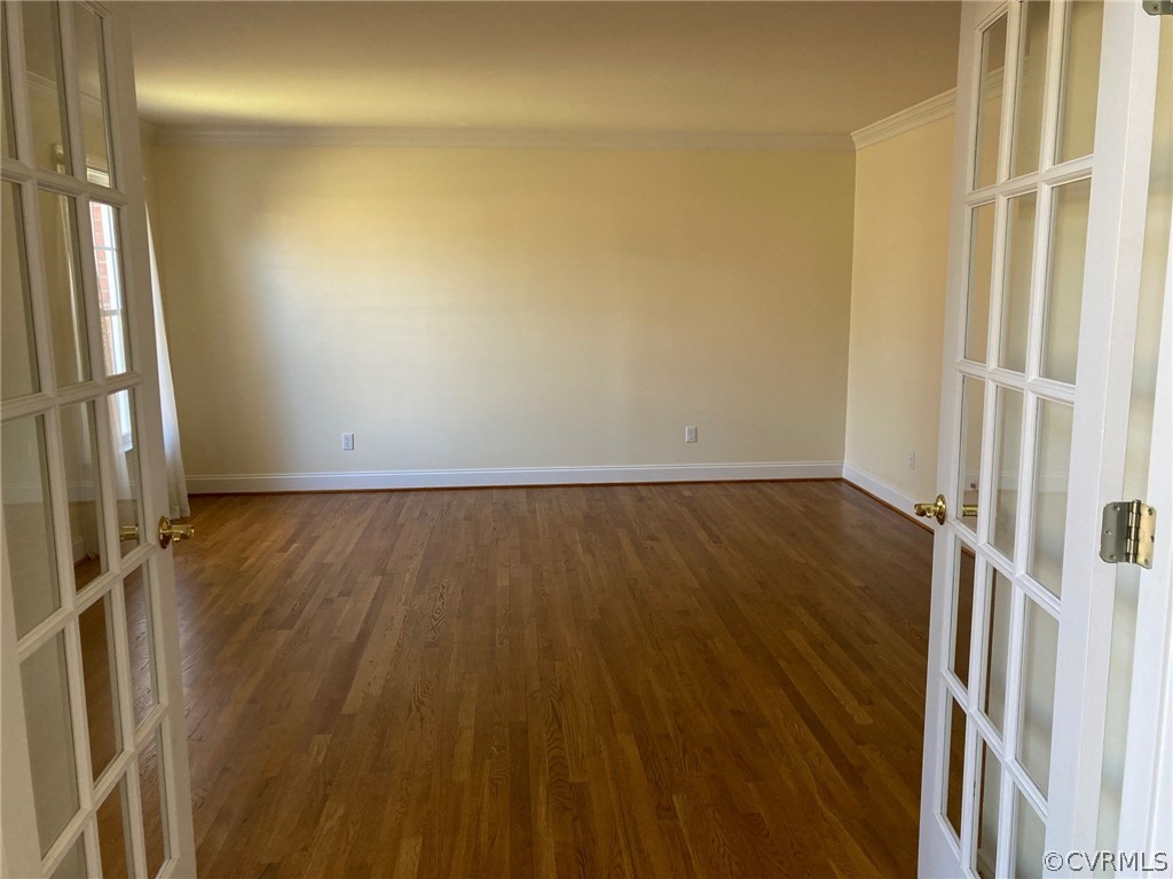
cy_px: 440
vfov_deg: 49.7
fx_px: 949
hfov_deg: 63.4
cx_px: 586
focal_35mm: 28
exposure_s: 1/60
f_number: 1.8
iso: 100
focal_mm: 3.99
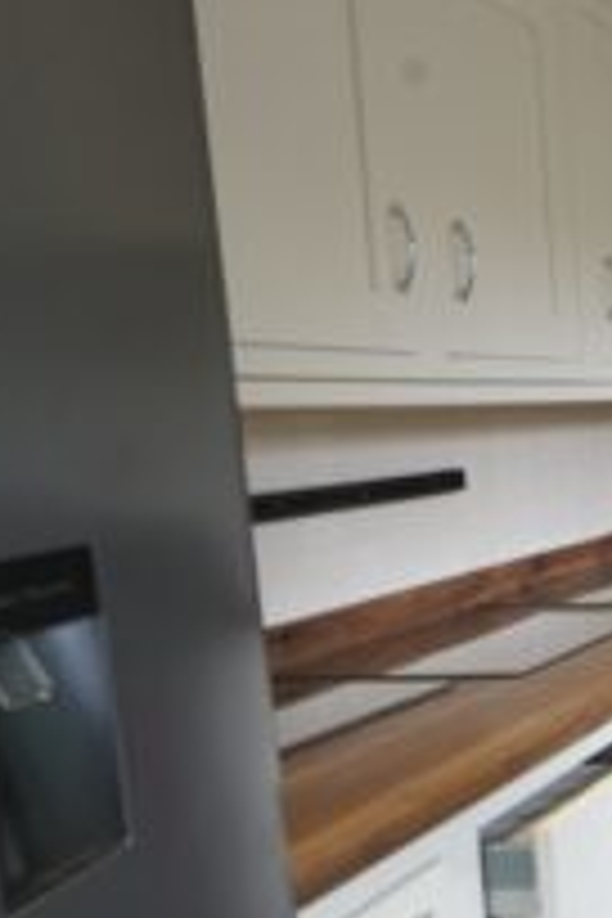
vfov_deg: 41.8
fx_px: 1198
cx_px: 1179
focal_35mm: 47
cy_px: 531
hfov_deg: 19.2
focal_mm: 16
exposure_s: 1/8
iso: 200
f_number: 8
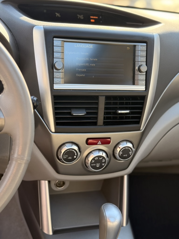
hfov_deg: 30.3
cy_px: 120
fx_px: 331
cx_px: 90
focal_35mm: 48
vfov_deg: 39.7
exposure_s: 1/240
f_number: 1.78
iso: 160
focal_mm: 6.76
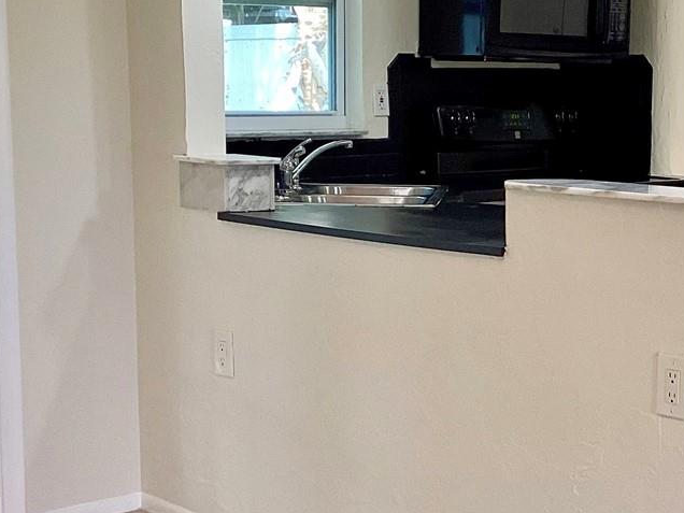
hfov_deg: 24.9
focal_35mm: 78
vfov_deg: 18.9
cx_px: 475
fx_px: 1541
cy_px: 316
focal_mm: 3.3
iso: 50
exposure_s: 1/60
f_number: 2.4
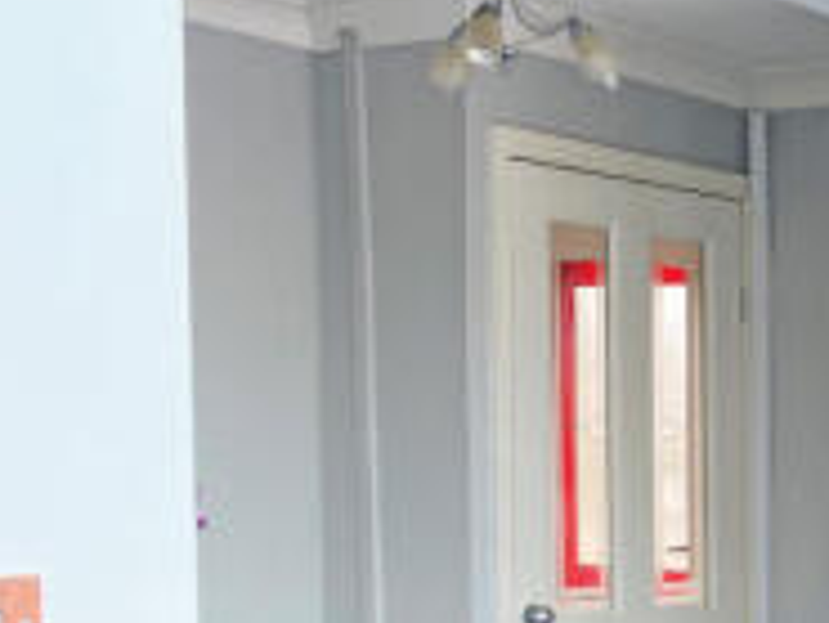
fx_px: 1965
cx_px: 1252
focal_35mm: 82
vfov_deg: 17.4
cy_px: 692
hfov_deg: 20.4
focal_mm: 4.25
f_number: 1.8
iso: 64
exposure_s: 1/121
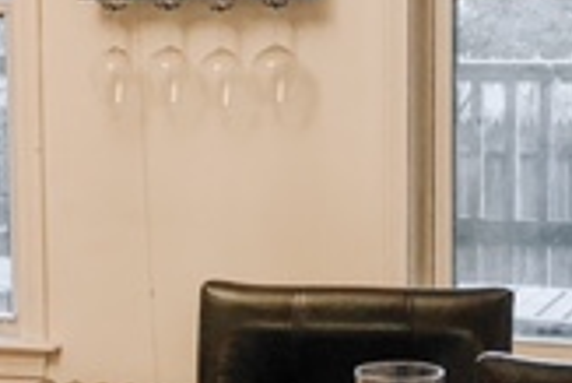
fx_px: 1813
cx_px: 242
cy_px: 186
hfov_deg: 17.9
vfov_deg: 12.0
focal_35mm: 114
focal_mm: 4
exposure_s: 1/15
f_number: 1.8
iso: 50
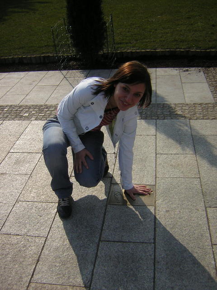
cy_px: 145
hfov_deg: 39.7
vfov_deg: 51.4
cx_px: 108
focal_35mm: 36
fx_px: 301
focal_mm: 4.7
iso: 50
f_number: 2.6
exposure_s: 1/1400
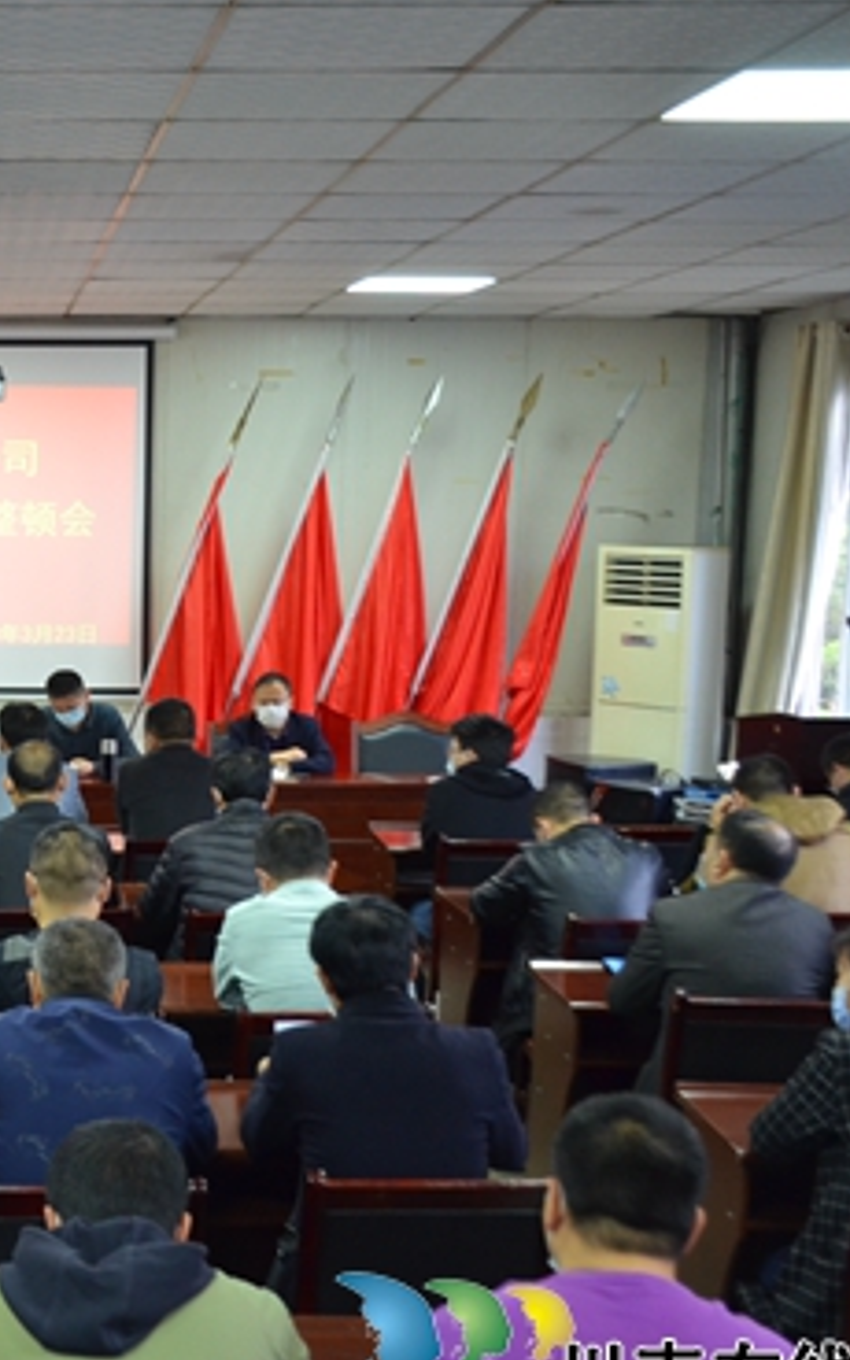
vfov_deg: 38.1
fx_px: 1964
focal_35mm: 53
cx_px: -152
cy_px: 765
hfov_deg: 22.6
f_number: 4
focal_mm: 20
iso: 800
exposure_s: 1/60
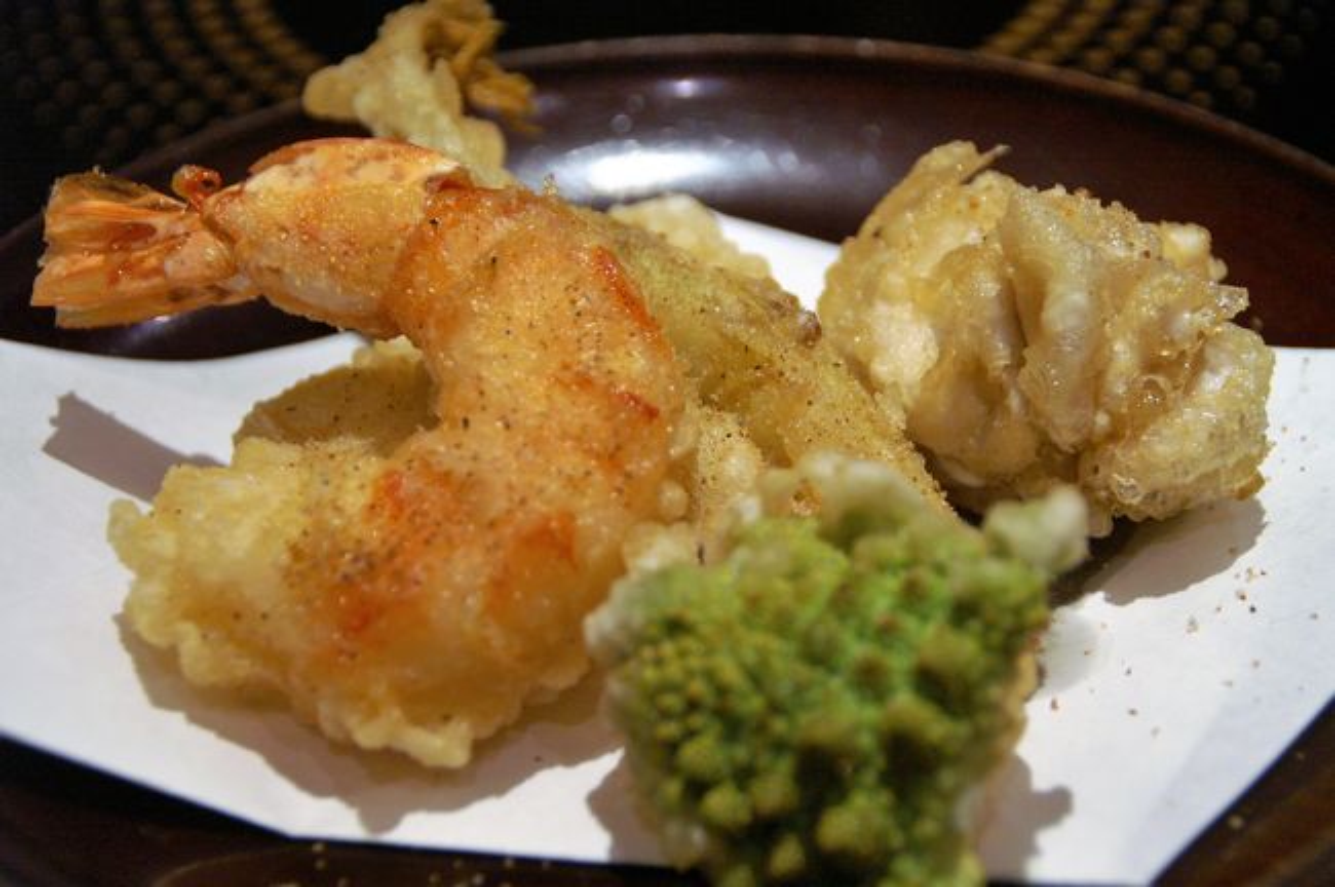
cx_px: 668
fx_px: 3890
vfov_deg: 13.0
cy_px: 444
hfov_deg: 19.5
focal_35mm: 105
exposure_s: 1/60
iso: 800
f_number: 5.6
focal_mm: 70
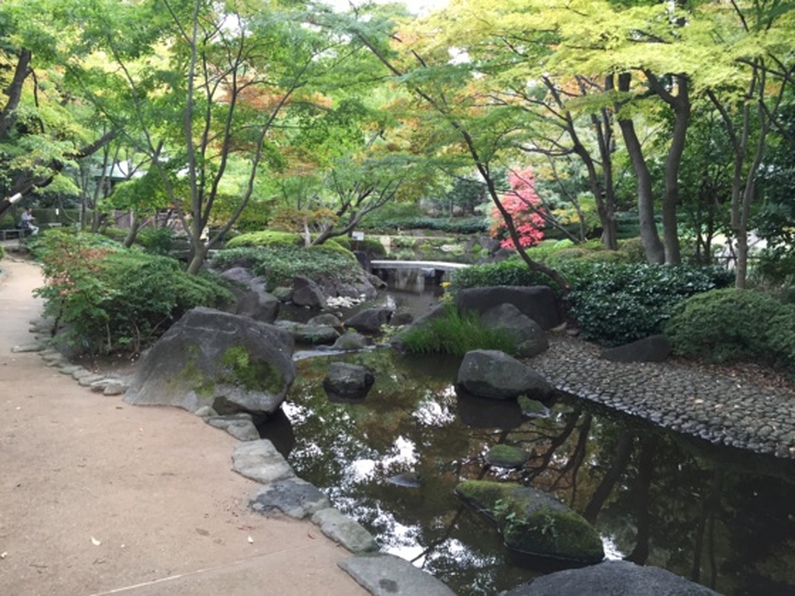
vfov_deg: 48.2
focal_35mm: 29
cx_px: 398
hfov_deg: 61.7
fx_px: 666
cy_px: 298
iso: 80
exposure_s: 1/30
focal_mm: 4.15
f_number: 2.2
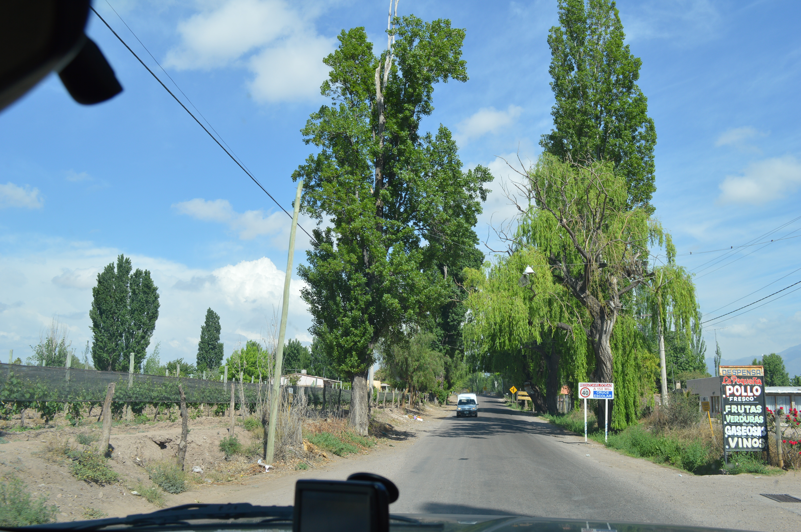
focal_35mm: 33
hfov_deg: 57.3
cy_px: 266
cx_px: 400
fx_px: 734
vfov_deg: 39.9
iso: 100
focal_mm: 22
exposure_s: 1/250
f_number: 8
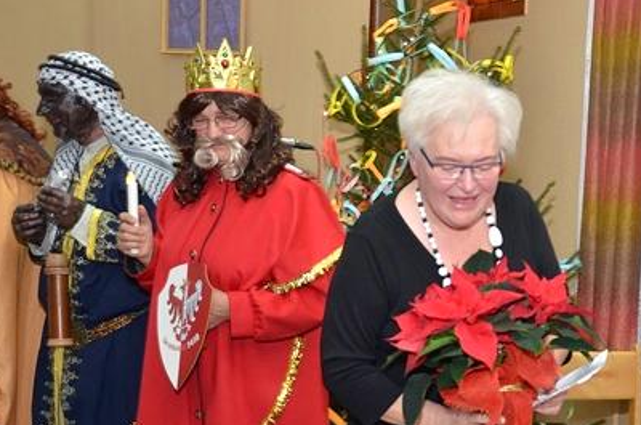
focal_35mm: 66
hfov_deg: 29.9
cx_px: 503
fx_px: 1173
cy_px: 292
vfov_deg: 20.4
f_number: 3.8
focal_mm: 22
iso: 800
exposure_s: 1/125
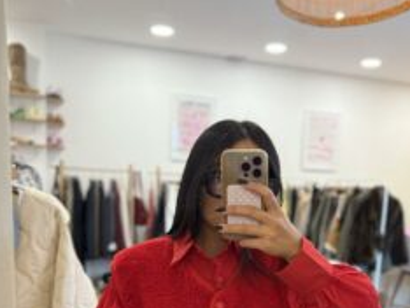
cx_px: 238
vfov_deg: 33.8
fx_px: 486
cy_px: 262
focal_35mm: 41
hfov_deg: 45.6
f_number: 1.78
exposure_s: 1/50
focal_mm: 6.76
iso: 800
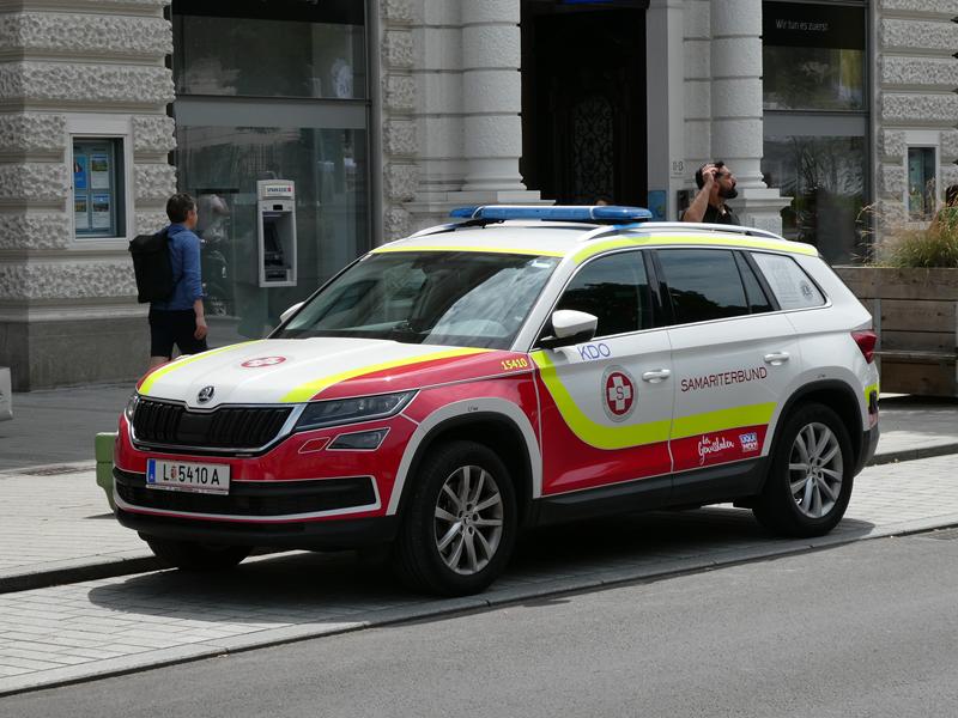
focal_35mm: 115
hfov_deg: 17.1
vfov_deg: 12.9
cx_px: 479
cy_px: 359
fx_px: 3183
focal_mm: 20.6
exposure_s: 1/640
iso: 80
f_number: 5.1
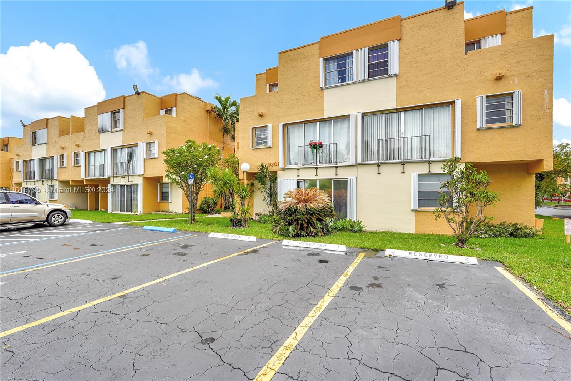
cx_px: 286
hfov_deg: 96.7
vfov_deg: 73.7
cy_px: 190
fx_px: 254
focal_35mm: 16
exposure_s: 1/250
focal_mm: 16
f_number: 8
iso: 200
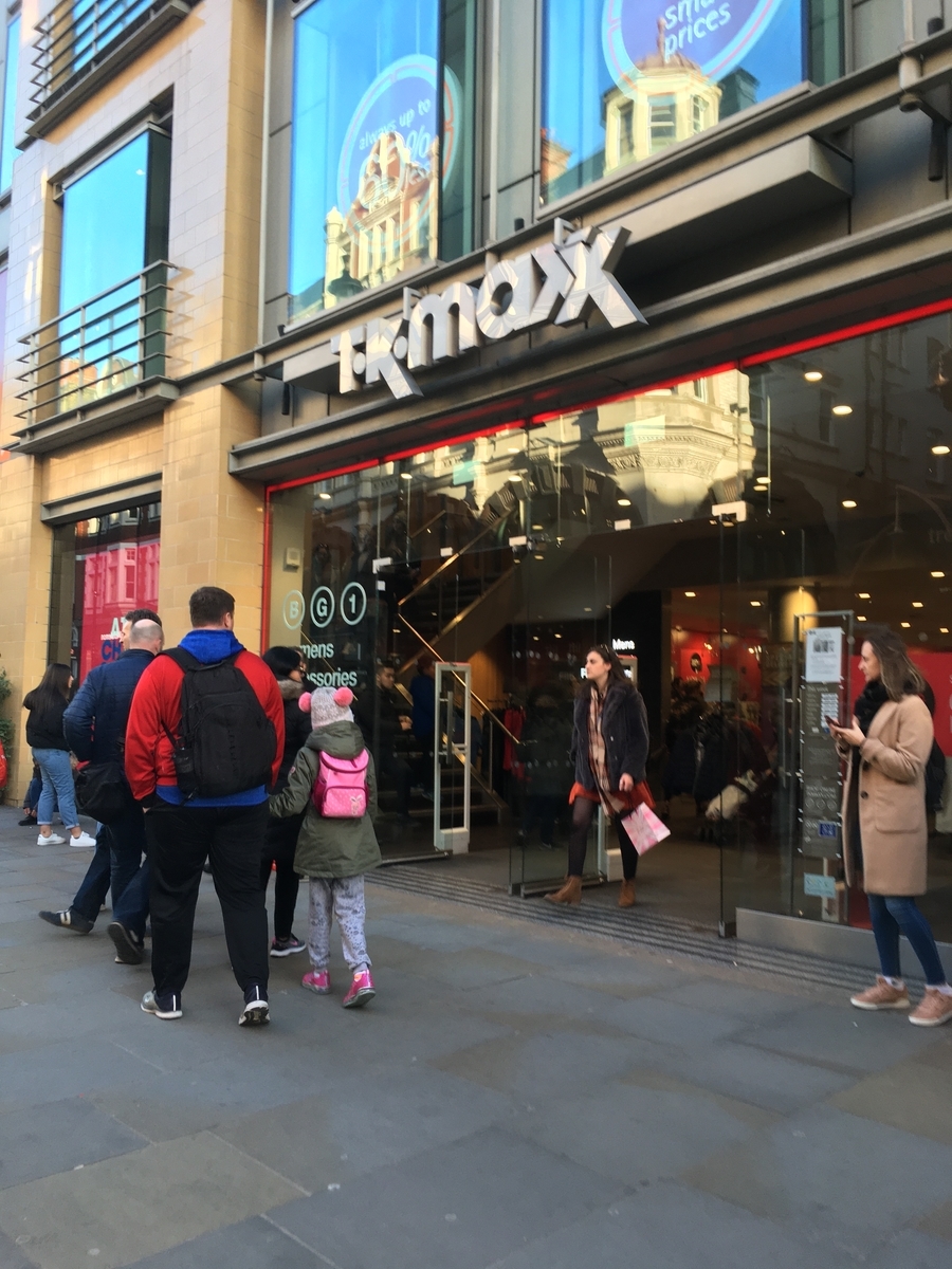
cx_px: 476
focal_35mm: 29
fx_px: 1063
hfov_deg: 48.2
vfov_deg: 61.7
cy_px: 634
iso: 40
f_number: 2.2
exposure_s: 1/100
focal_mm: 4.15
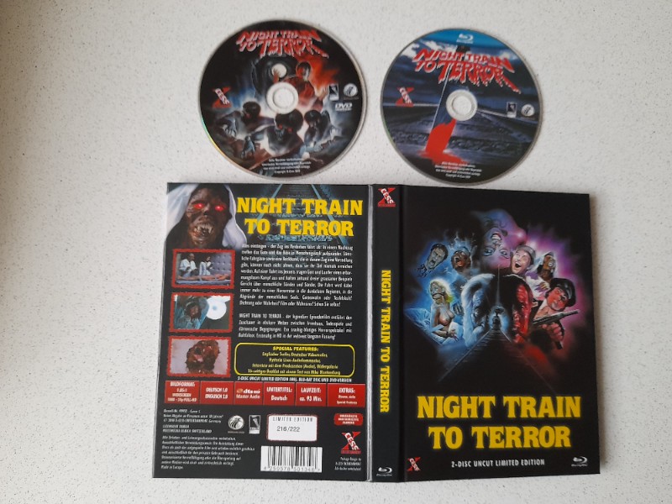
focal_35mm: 25
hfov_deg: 69.4
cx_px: 336
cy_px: 252
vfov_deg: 54.9
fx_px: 485
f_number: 2
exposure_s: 1/30
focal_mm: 4.6
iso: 250
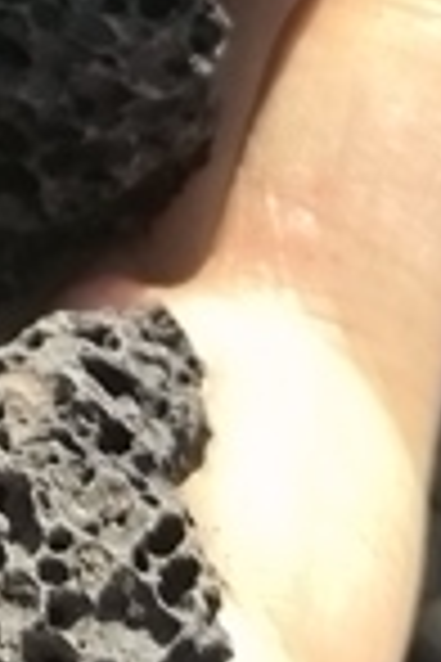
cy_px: -522
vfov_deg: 12.3
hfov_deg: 8.4
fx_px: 2811
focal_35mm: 153
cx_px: -495
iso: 50
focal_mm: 3.95
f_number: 1.6
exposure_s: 1/938
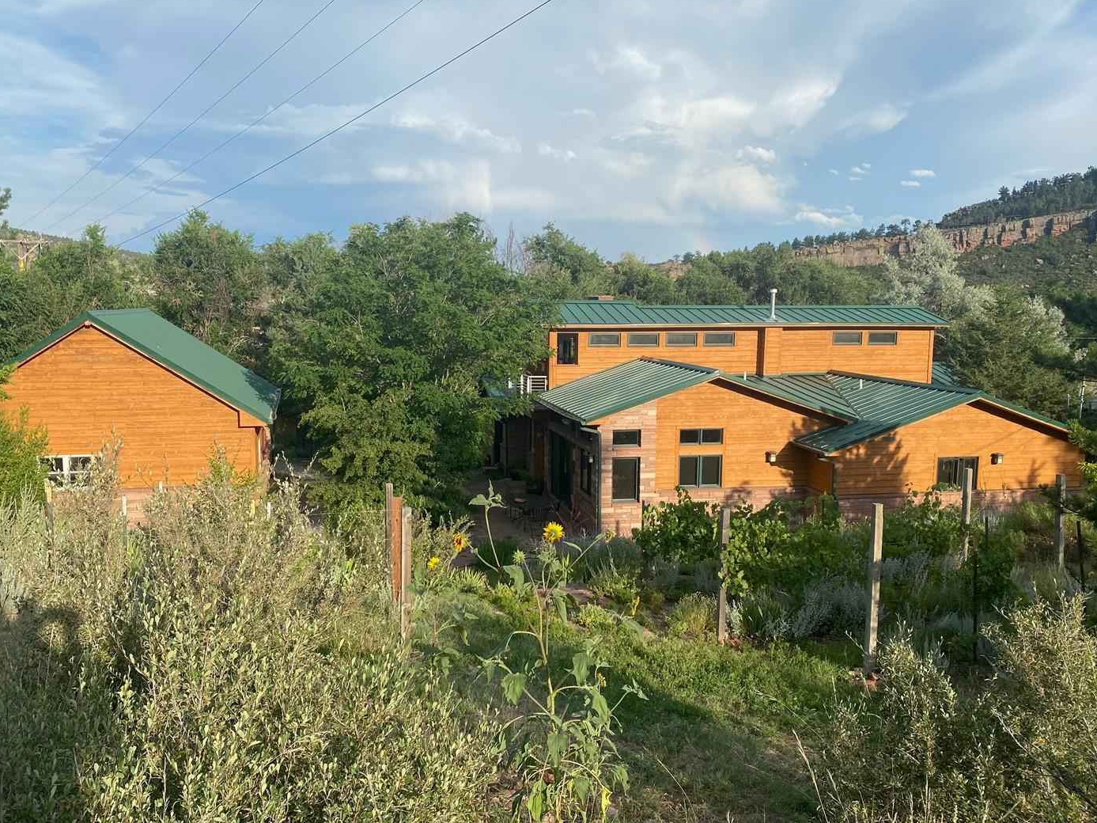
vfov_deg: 46.8
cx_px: 554
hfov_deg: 60.0
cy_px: 425
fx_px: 951
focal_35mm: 30
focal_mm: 4.25
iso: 32
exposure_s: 1/2105
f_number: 1.8
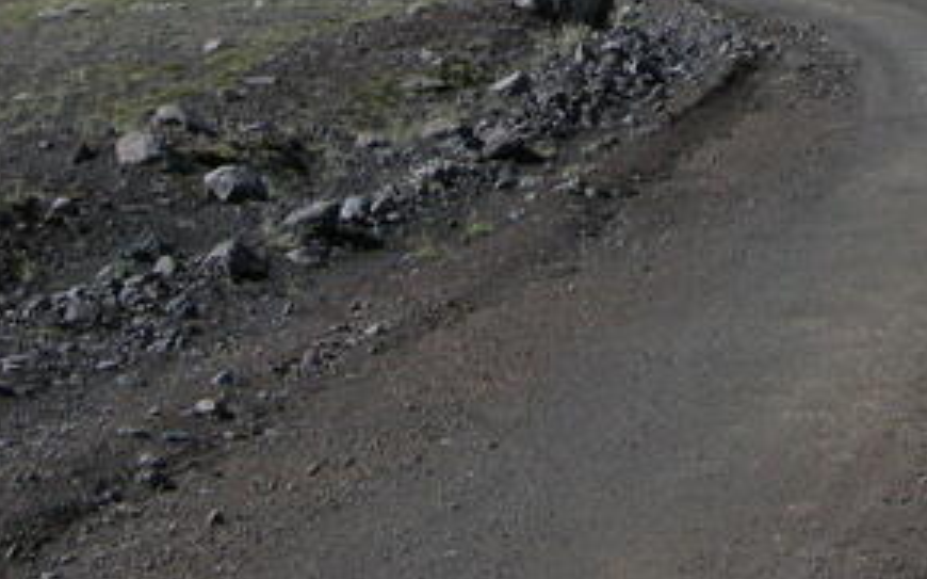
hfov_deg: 15.7
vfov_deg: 9.7
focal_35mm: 131
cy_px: -313
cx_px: 882
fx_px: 3308
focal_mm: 7.5
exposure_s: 1/339
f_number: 6.1
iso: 100
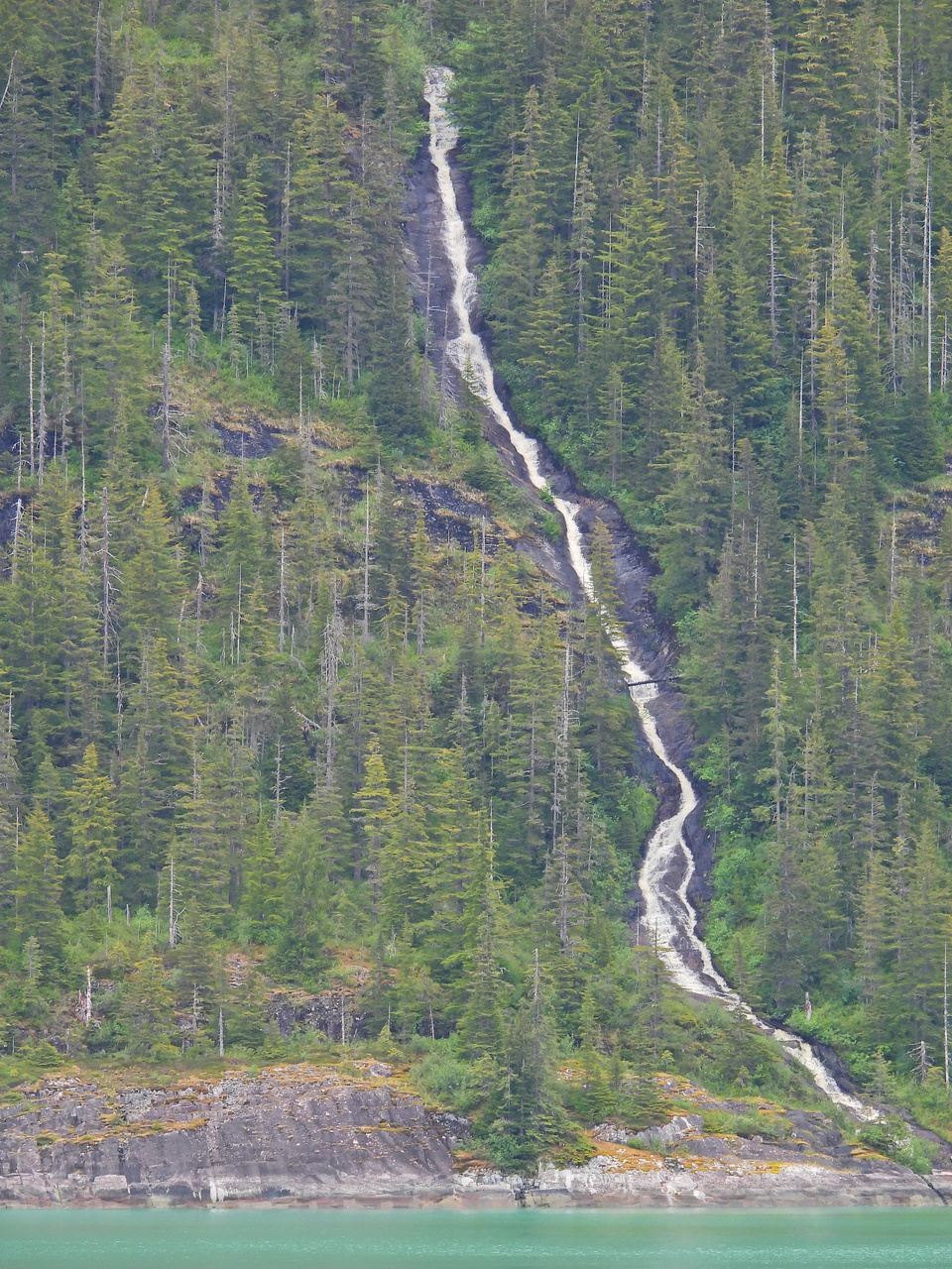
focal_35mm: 350
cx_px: 476
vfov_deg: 5.7
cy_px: 634
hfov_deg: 4.2
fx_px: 12834
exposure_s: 1/125
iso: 140
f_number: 5
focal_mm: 62.5
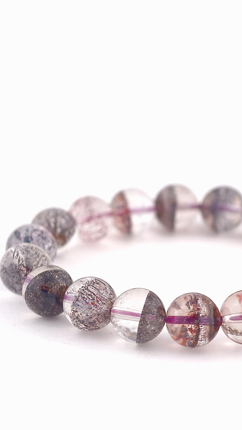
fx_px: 1494
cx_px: 189
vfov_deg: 16.4
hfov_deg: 9.2
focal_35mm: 131
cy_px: 258
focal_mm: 22.48
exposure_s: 1/161
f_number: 2.67
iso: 125
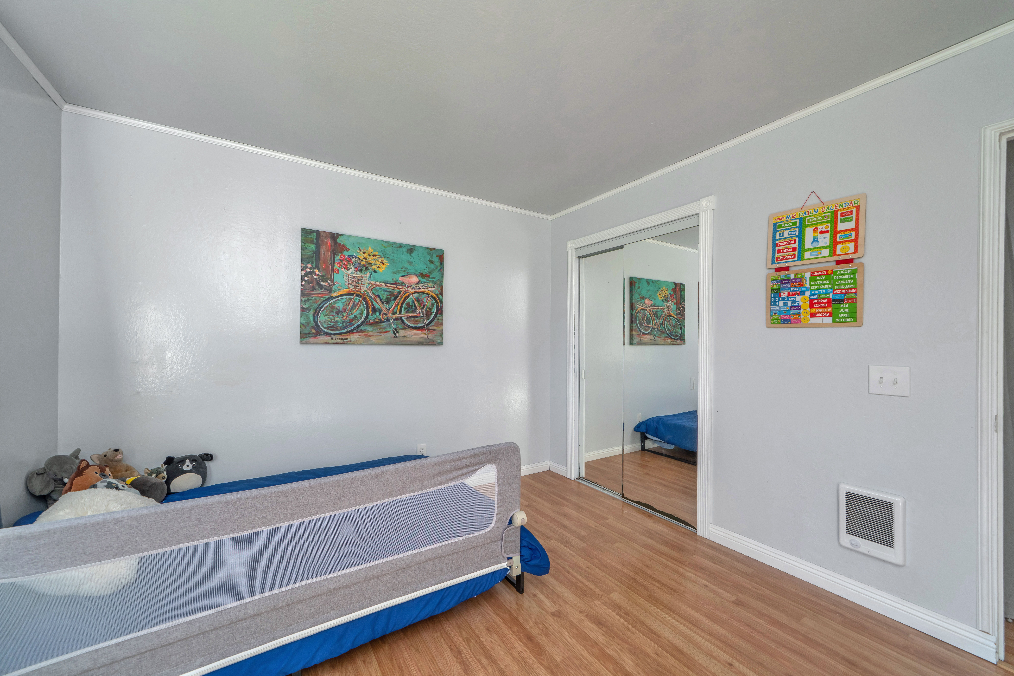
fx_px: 366
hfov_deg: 108.3
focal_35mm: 13
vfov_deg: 85.4
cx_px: 507
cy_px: 338
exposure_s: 1/60
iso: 320
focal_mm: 13
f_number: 6.3
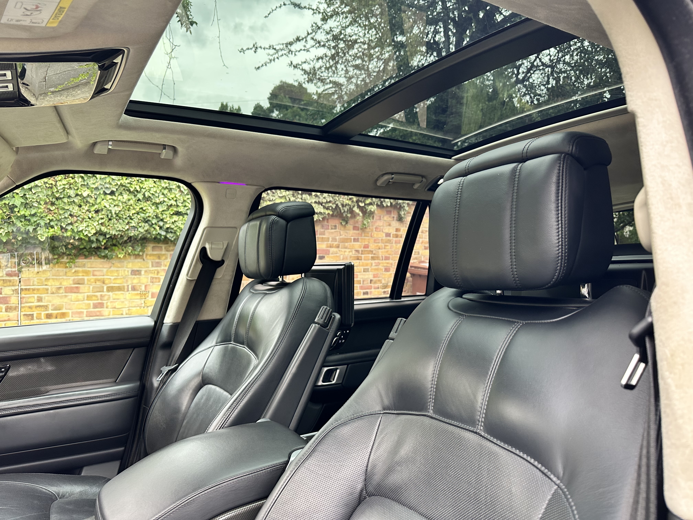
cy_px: 260
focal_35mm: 24
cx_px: 346
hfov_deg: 71.6
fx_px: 480
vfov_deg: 56.8
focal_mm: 6.86
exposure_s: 1/121
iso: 160
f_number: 1.78
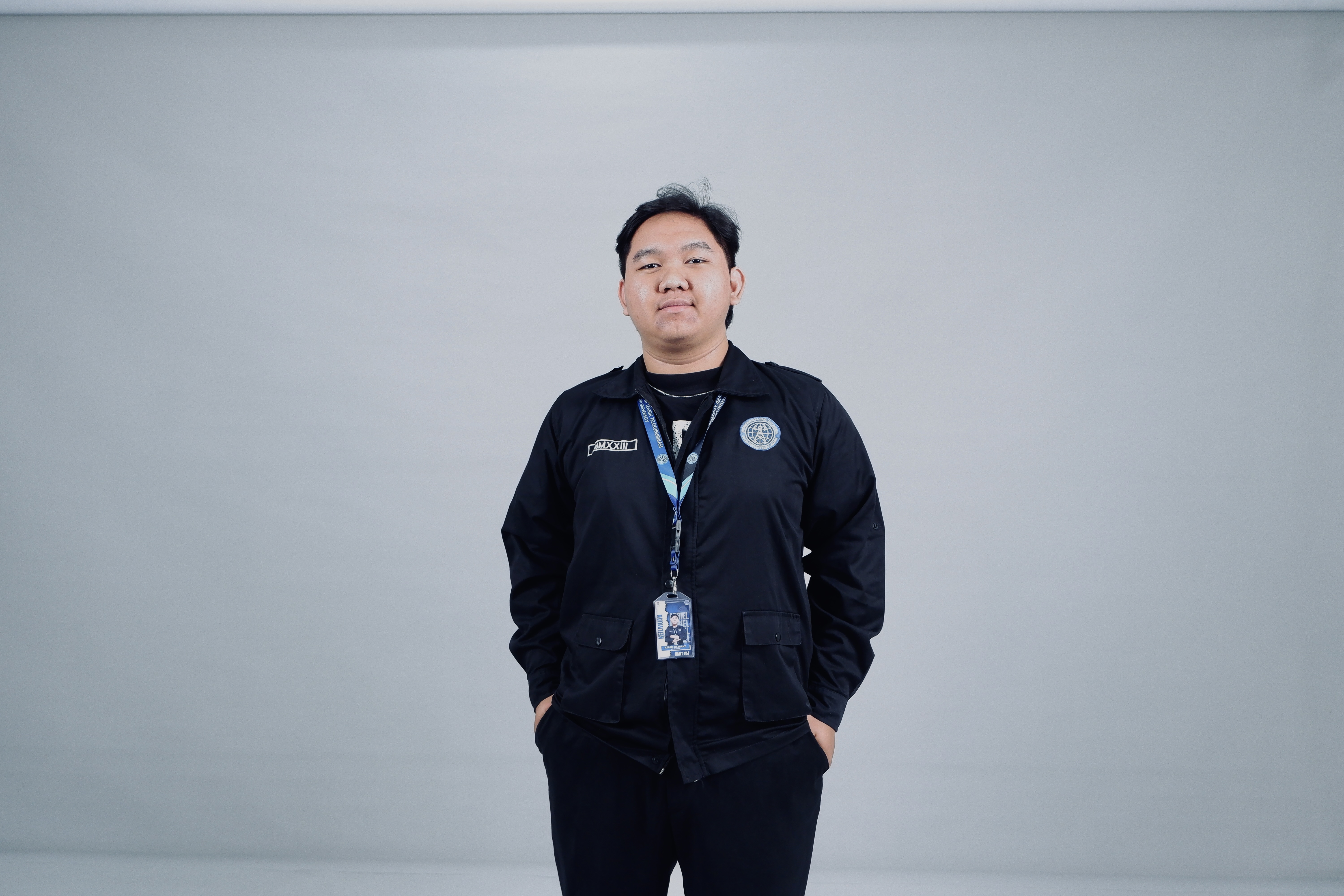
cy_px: 448
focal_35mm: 29
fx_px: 1083
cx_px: 672
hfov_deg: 63.7
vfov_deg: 45.0
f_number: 4
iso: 1600
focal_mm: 19.2
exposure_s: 1/100
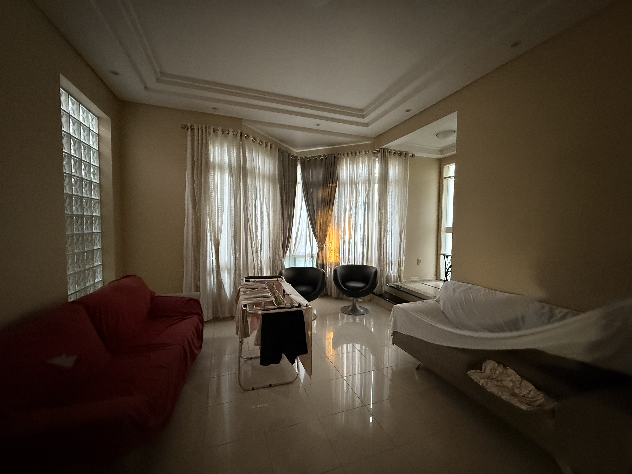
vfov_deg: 85.7
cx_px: 316
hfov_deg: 102.1
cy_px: 237
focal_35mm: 14
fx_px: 256
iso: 800
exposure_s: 1/60
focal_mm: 2.22
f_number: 2.2
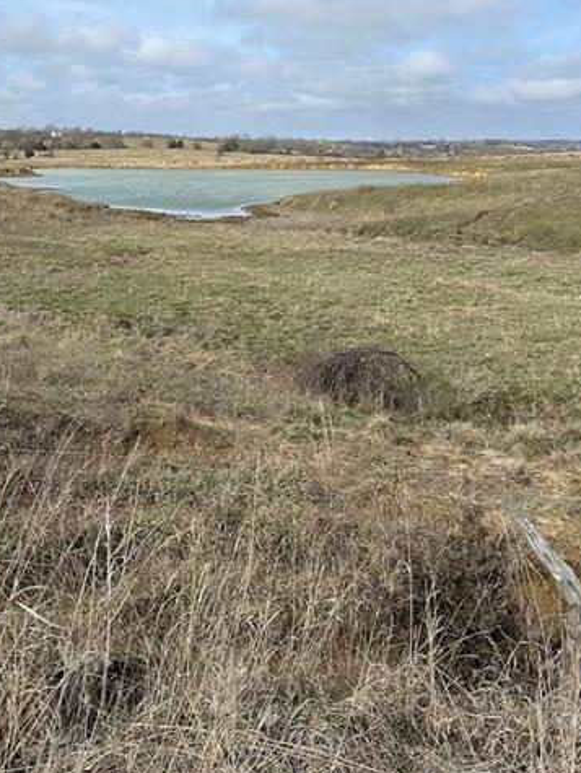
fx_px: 939
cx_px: 189
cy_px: 273
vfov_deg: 44.3
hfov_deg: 34.0
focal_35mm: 42
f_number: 1.5
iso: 50
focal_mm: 5.7
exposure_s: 1/5587
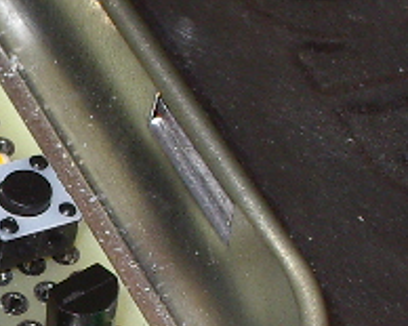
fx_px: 2957
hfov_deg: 7.7
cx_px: -208
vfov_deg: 6.3
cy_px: 265
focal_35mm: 245
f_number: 6.9
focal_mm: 11.5
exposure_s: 1/80
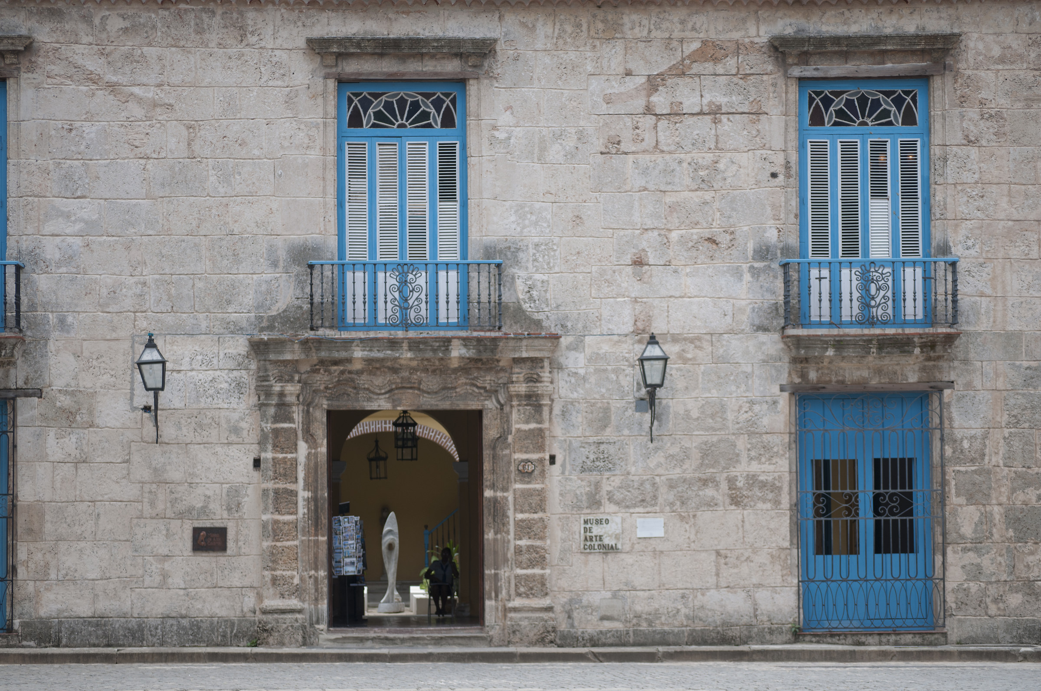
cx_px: 520
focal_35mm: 102
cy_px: 346
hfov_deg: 20.0
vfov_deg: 13.4
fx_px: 2946
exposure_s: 1/400
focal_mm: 68
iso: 200
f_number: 4.5
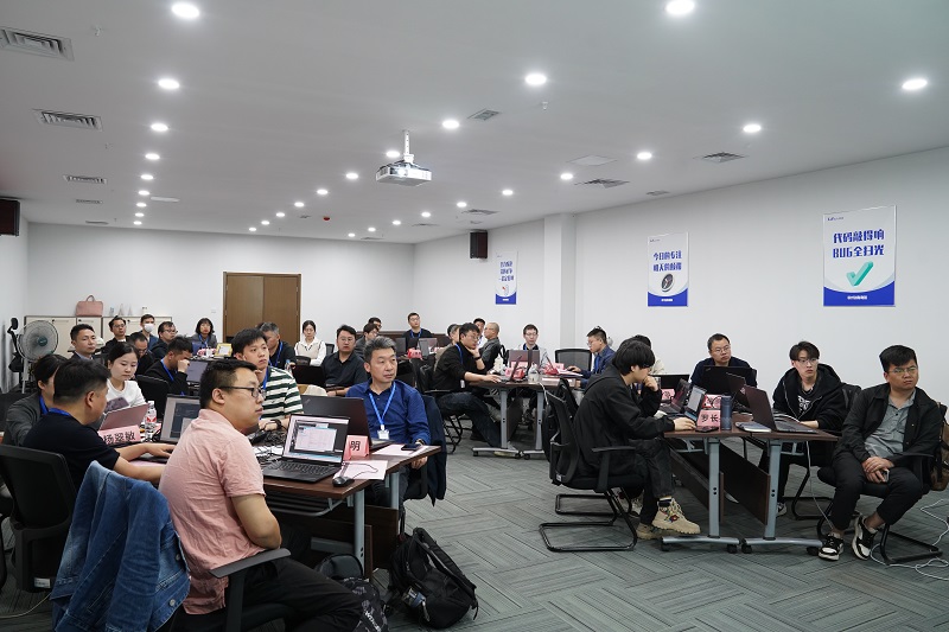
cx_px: 474
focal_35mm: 25
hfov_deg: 71.5
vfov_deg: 51.3
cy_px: 316
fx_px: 659
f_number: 5
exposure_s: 1/40
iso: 1600
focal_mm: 25
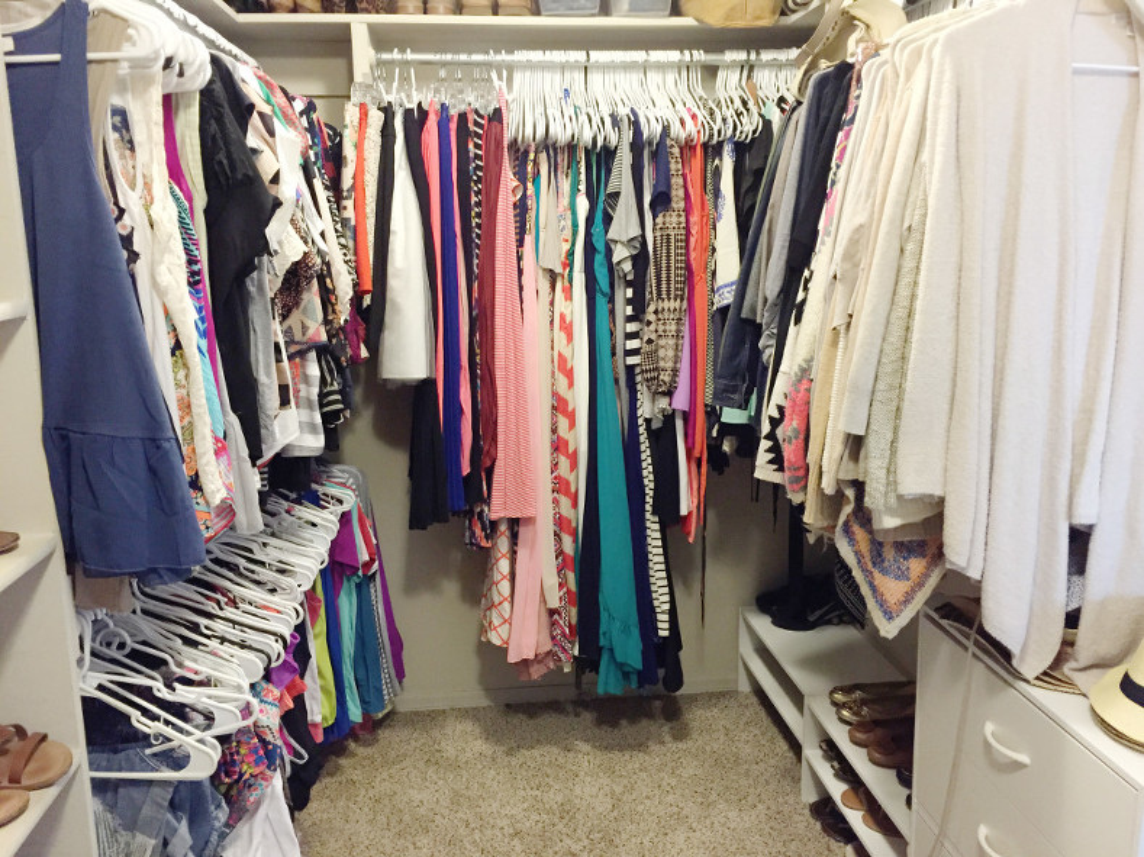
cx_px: 572
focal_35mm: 29
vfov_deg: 48.2
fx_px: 958
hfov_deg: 61.7
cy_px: 428
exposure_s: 1/24
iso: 250
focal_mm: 4.15
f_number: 2.2
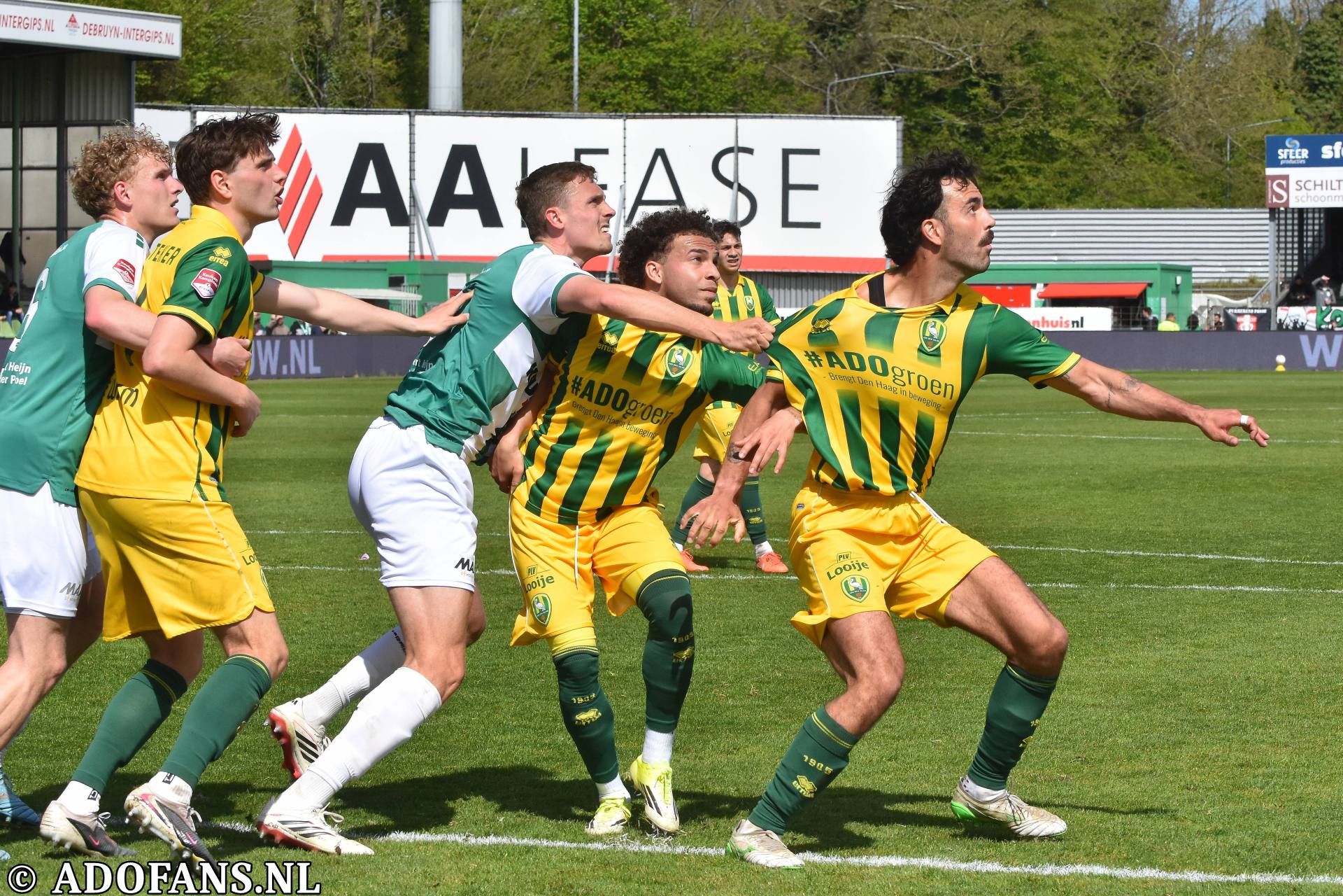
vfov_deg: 13.0
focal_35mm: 105
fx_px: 3917
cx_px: 672
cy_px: 448
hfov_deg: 19.5
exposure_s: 1/1250
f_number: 6.3
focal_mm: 70
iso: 400
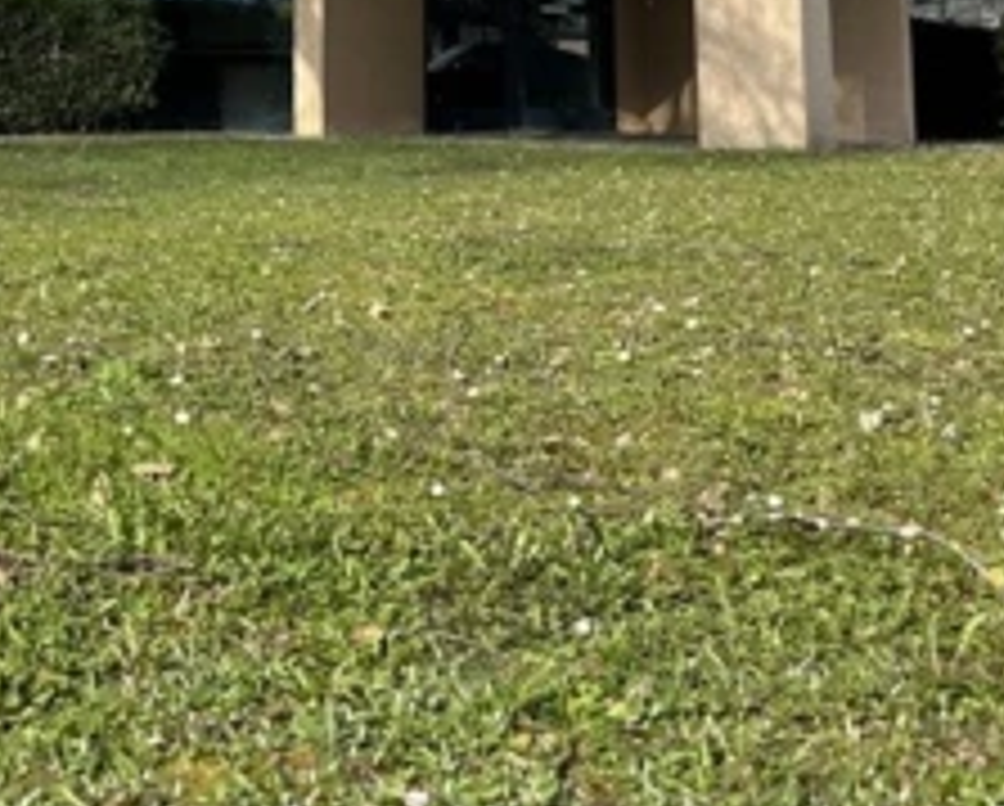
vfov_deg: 21.1
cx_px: 218
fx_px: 1964
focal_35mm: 66
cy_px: -234
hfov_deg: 28.2
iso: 80
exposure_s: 1/2882
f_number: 1.78
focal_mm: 6.86
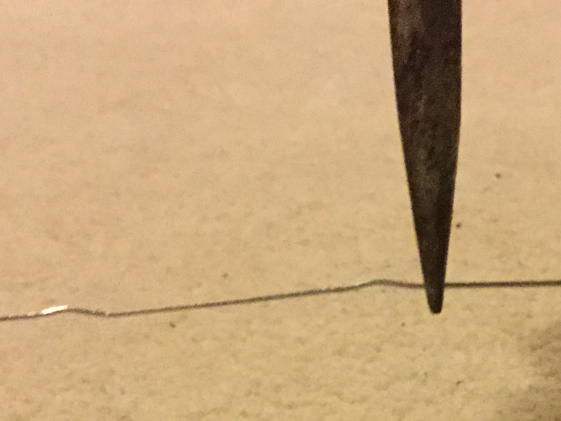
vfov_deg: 16.7
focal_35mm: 83
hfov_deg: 23.2
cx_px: 457
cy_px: 555
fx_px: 1345
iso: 320
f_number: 2.4
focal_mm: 3.3
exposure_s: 1/15
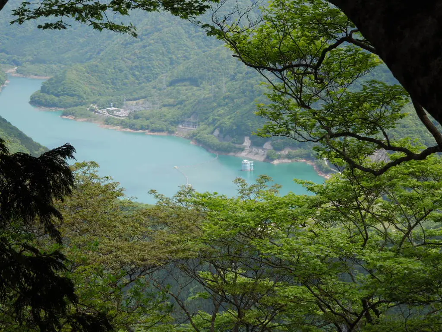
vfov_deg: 14.0
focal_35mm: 106
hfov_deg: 18.5
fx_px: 1353
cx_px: 221
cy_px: 166
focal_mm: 19.1
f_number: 4.7
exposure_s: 1/400
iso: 100
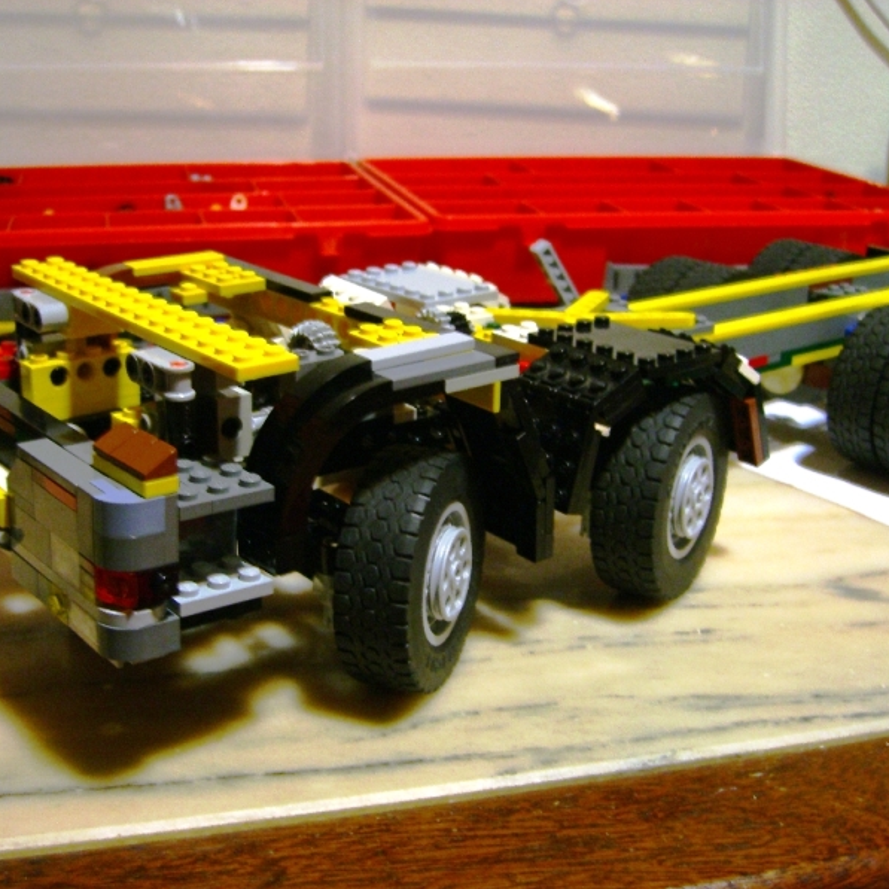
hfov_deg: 37.5
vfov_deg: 37.6
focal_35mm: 45
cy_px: 445
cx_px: 398
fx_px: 1308
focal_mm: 7.9
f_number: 2.8
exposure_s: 1/8
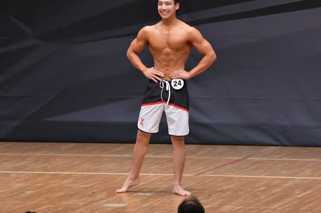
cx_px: 167
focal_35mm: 317
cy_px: 95
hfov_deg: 6.5
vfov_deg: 4.3
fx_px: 2825
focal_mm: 190
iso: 6400
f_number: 5.6
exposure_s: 1/400
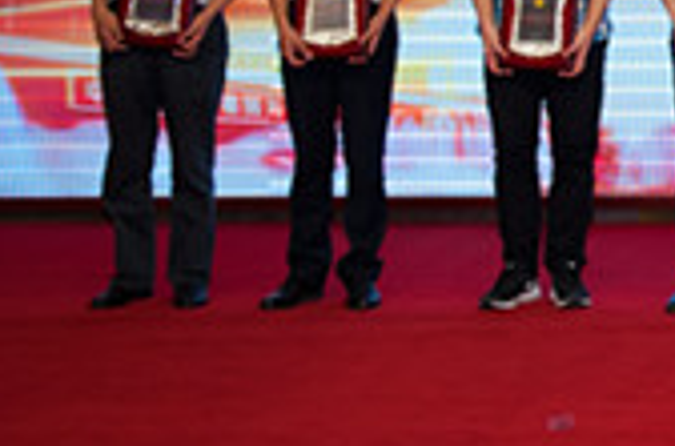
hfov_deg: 13.3
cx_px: 1137
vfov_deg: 9.3
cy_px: -273
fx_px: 2655
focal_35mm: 142
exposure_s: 1/320
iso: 500
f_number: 2.8
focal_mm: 35
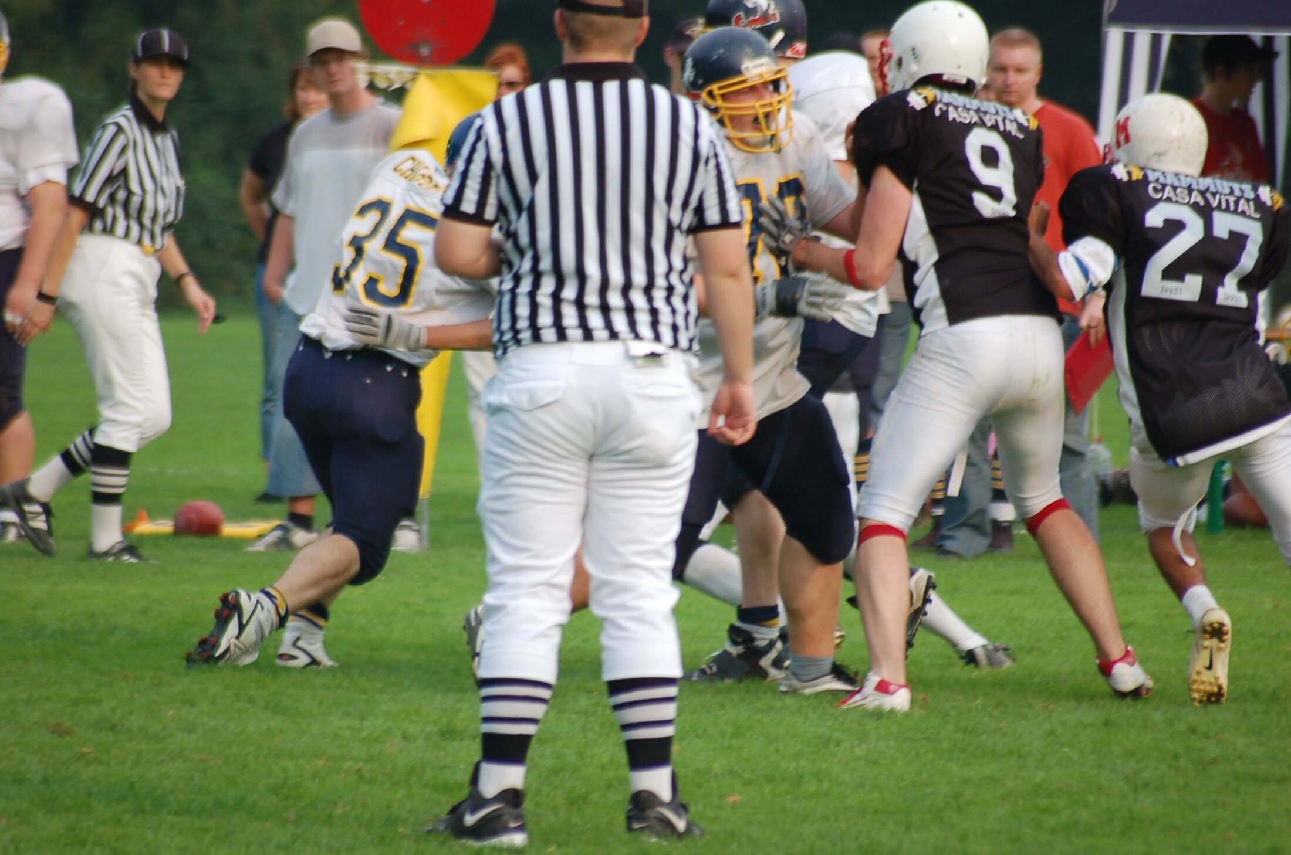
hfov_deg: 4.6
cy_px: 428
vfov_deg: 3.0
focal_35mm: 450
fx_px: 16107
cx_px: 646
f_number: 5.6
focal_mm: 300
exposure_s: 1/500
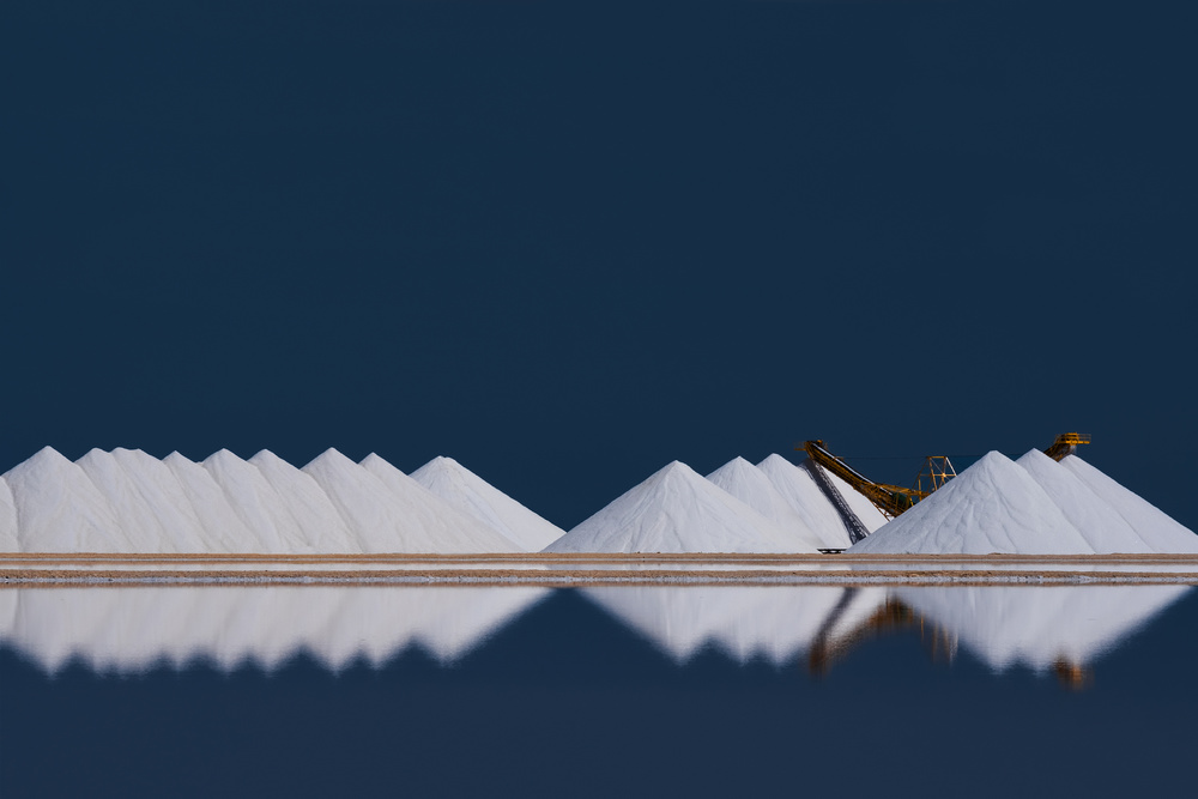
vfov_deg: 8.3
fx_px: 5525
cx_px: 599
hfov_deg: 12.4
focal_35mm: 166
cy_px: 400
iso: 200
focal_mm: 110.6
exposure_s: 1/640
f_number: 16
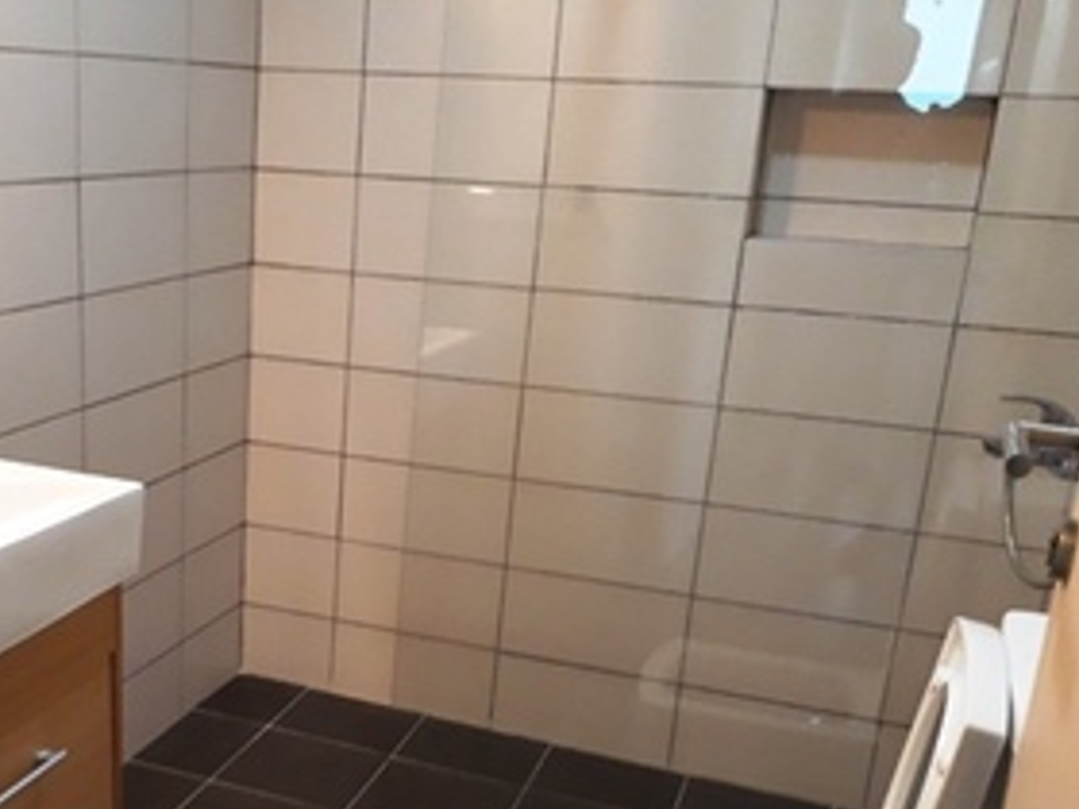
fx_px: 1372
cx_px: 318
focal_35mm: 44
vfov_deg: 32.3
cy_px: 599
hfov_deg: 42.1
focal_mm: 3.6
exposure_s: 1/17
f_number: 1.9
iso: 320
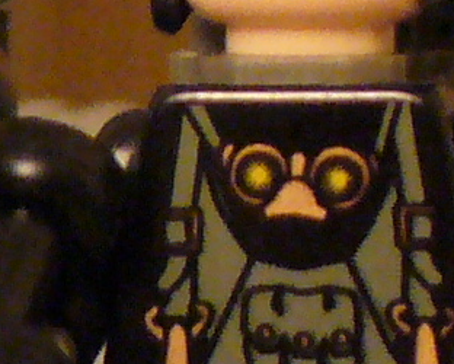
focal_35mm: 296
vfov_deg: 5.2
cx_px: -183
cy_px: 332
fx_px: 3980
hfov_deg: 6.5
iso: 200
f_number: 2.8
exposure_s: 1/8
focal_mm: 6.1
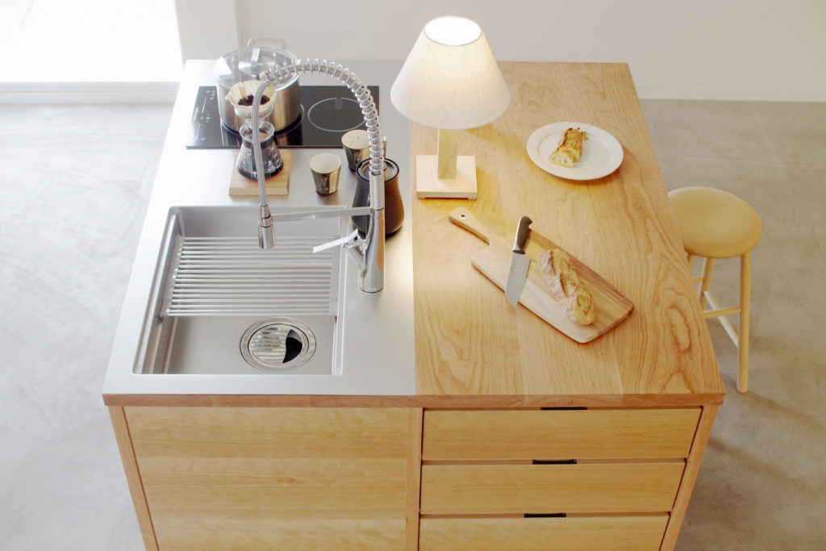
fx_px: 1033
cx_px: 413
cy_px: 276
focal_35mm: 45
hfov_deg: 43.6
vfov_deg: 29.9
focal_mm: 30
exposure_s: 1/80
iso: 400
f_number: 5
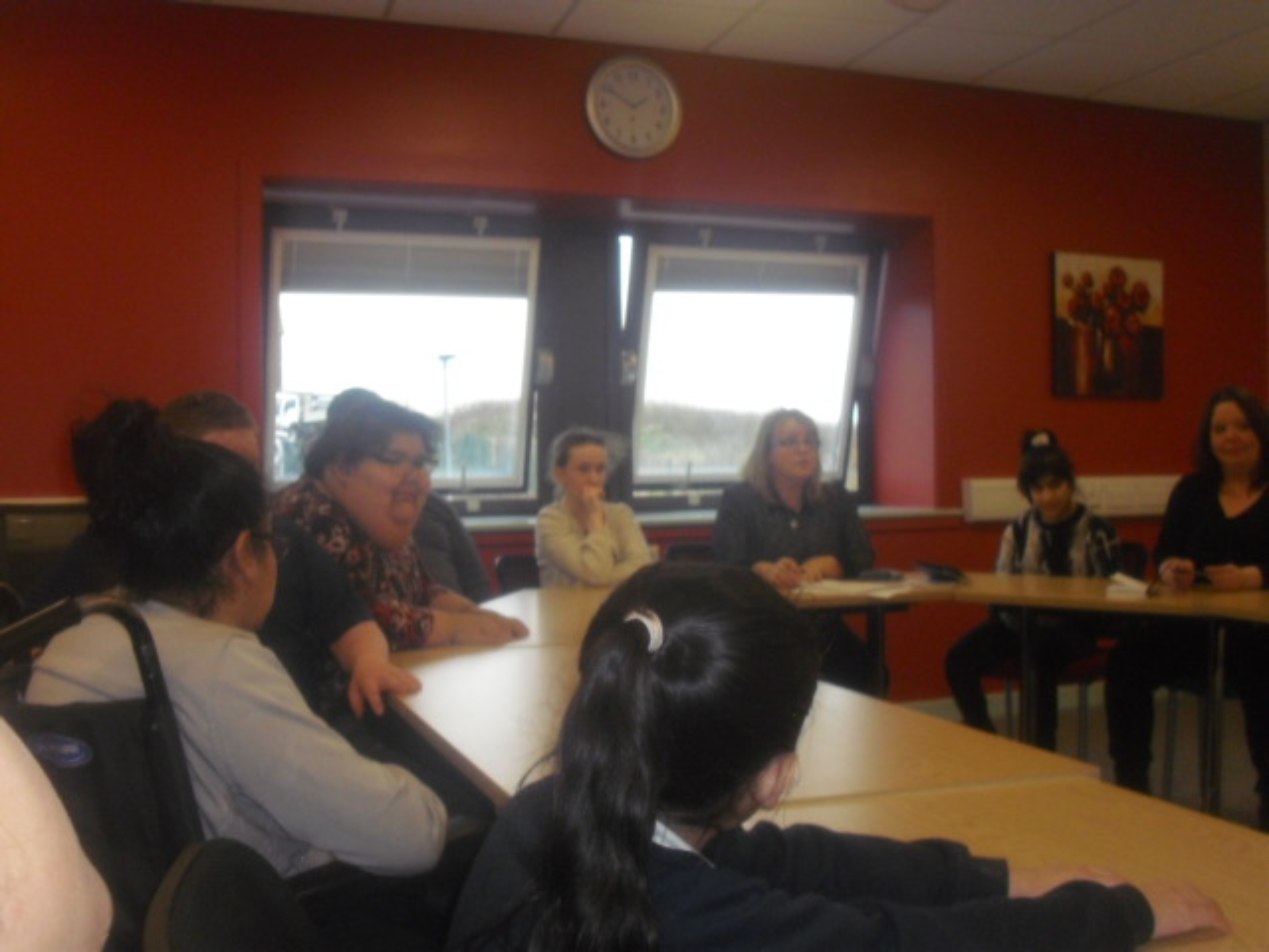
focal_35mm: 38
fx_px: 1393
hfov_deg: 49.0
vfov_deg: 37.7
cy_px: 476
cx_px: 634
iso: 200
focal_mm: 6.2
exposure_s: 1/60
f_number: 2.8
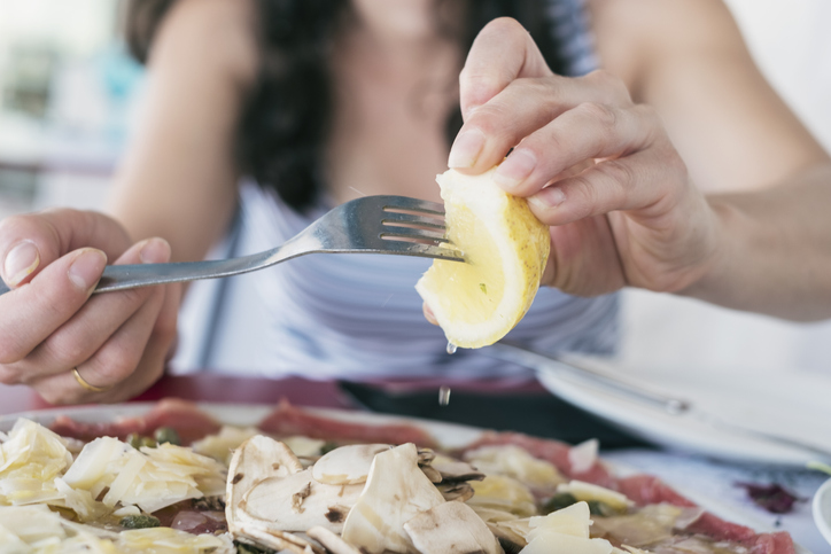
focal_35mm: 53
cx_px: 416
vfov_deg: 25.5
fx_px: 1224
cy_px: 277
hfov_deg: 37.5
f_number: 2.8
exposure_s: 1/125
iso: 200
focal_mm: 35
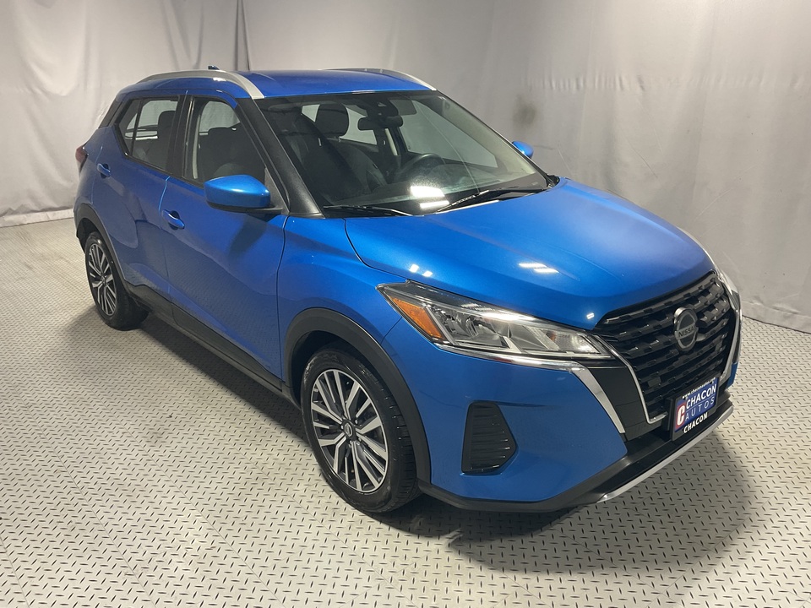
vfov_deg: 48.2
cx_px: 406
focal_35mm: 29
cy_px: 304
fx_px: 679
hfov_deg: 61.7
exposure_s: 1/50
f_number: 1.8
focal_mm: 3
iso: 40
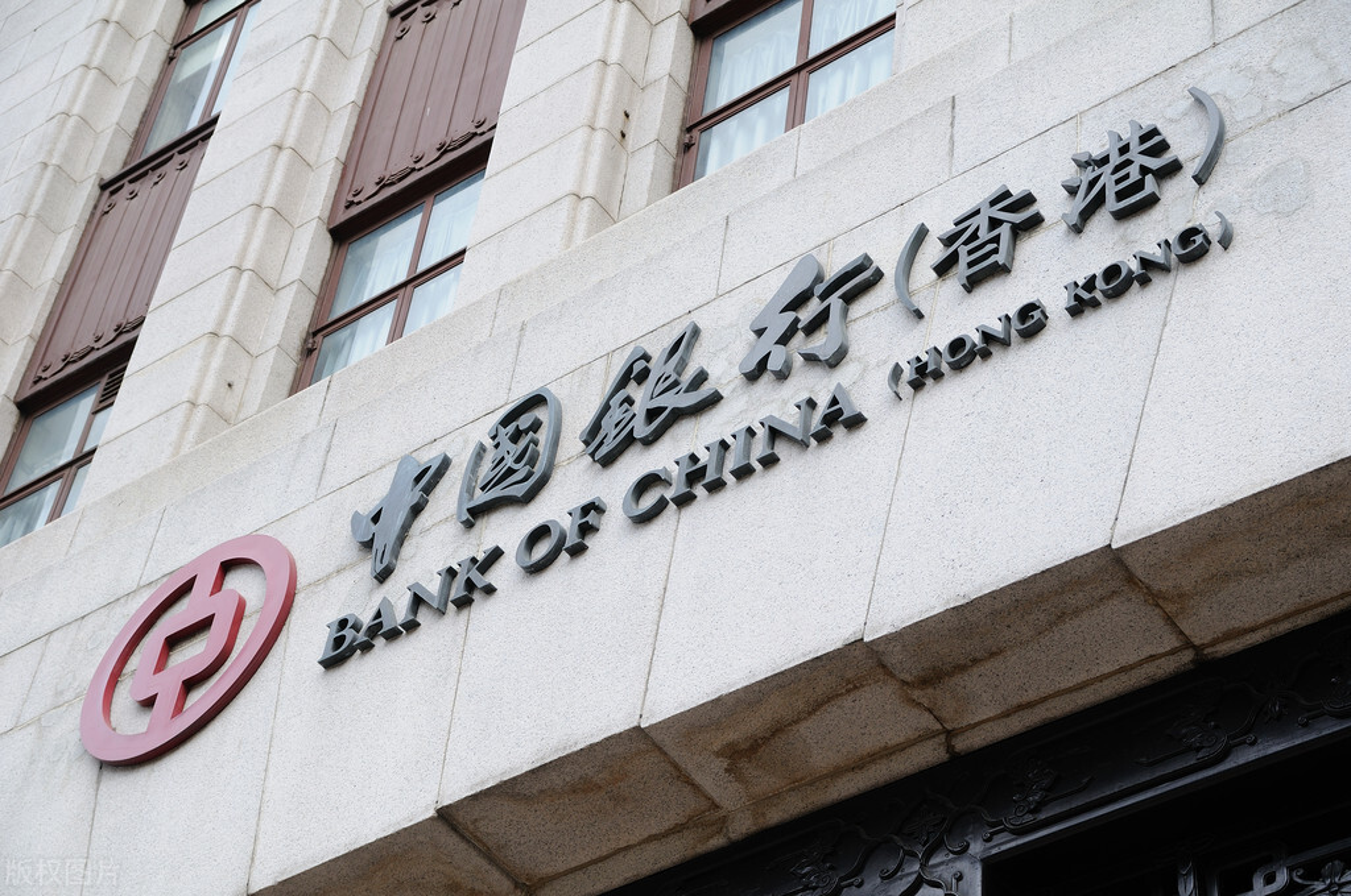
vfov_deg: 19.7
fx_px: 2586
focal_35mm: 69
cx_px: 676
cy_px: 448
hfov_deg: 29.3
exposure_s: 1/60
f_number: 5
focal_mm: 46
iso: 200
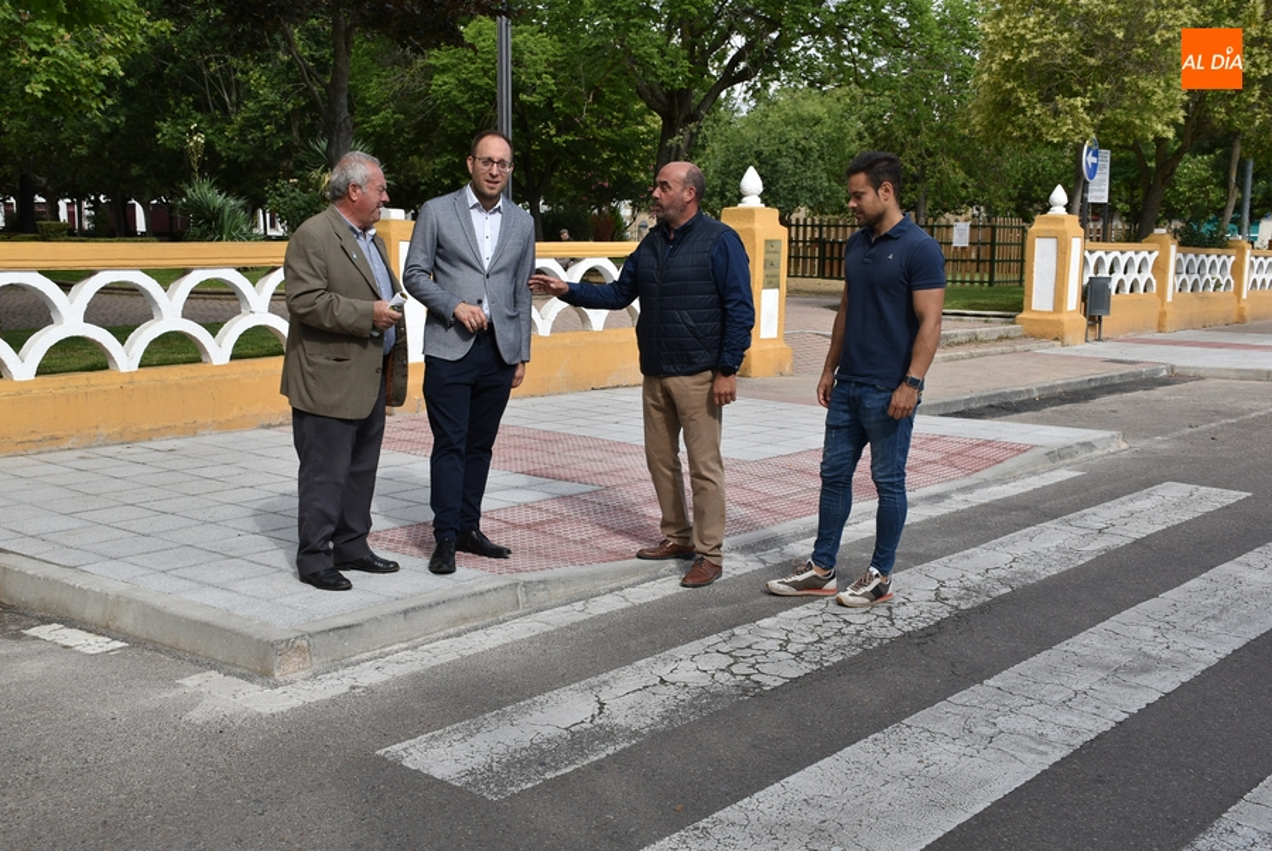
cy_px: 426
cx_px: 636
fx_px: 1379
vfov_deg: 34.3
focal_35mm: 39
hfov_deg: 49.5
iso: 100
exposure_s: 1/200
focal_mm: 26
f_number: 7.1
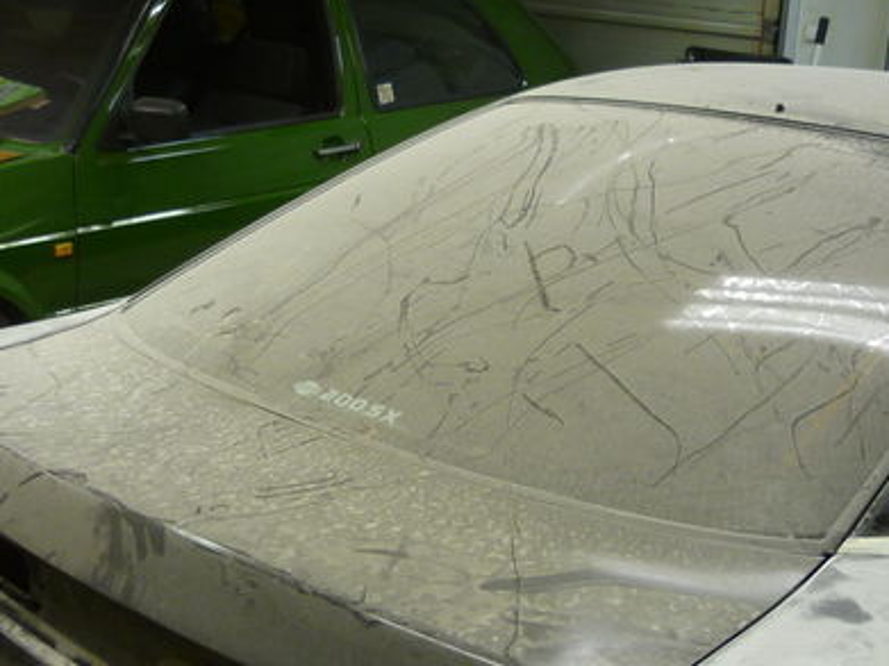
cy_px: 339
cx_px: 364
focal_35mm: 54
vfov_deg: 27.0
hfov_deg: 35.5
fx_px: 1386
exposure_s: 1/30
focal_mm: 5.5
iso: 160
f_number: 2.8
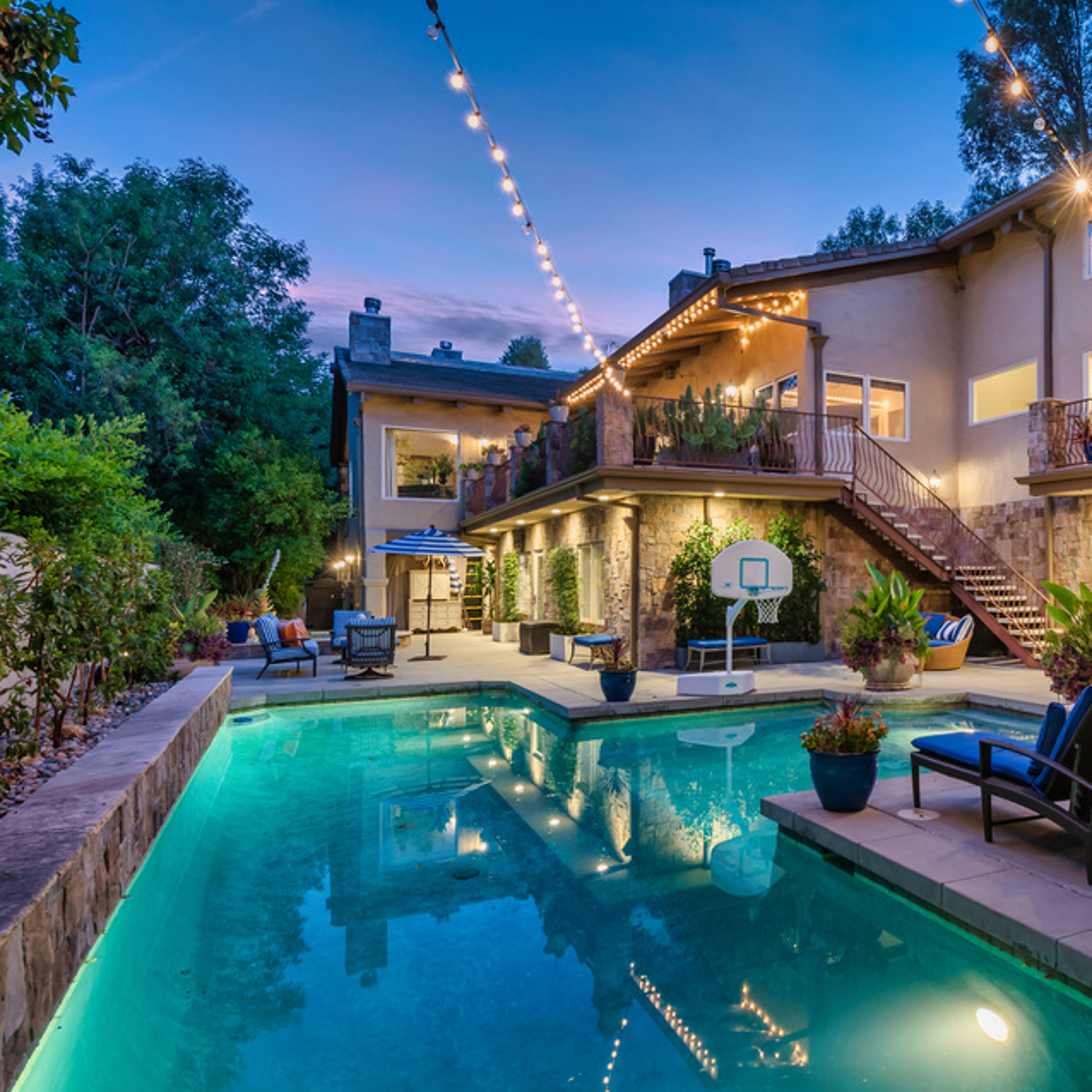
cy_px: 541
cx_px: 832
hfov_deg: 63.0
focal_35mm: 23
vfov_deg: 67.3
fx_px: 821
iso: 100
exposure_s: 1.3
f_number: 8
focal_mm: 16
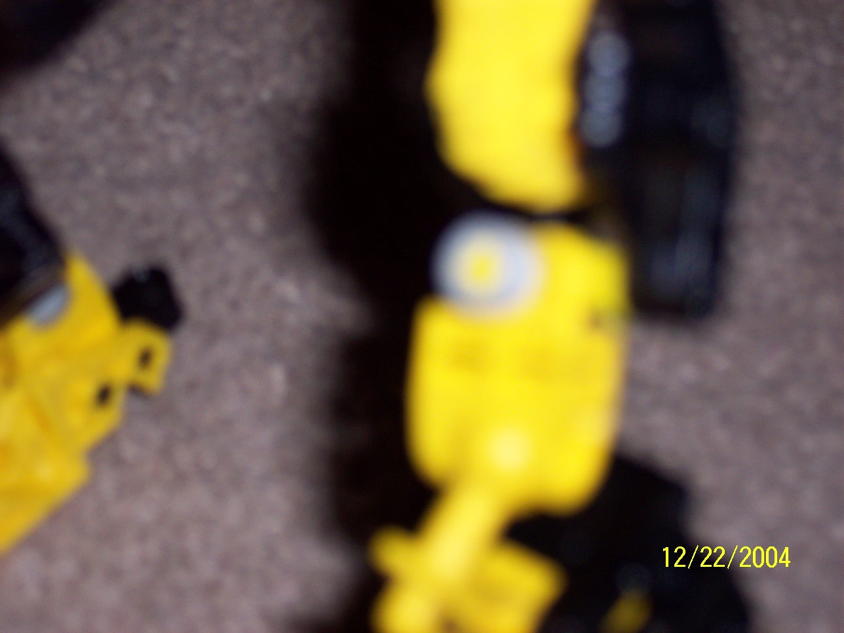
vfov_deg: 13.0
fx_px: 2780
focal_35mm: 114
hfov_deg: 17.3
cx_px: 422
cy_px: 316
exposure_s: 1/90
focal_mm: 24
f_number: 4.8
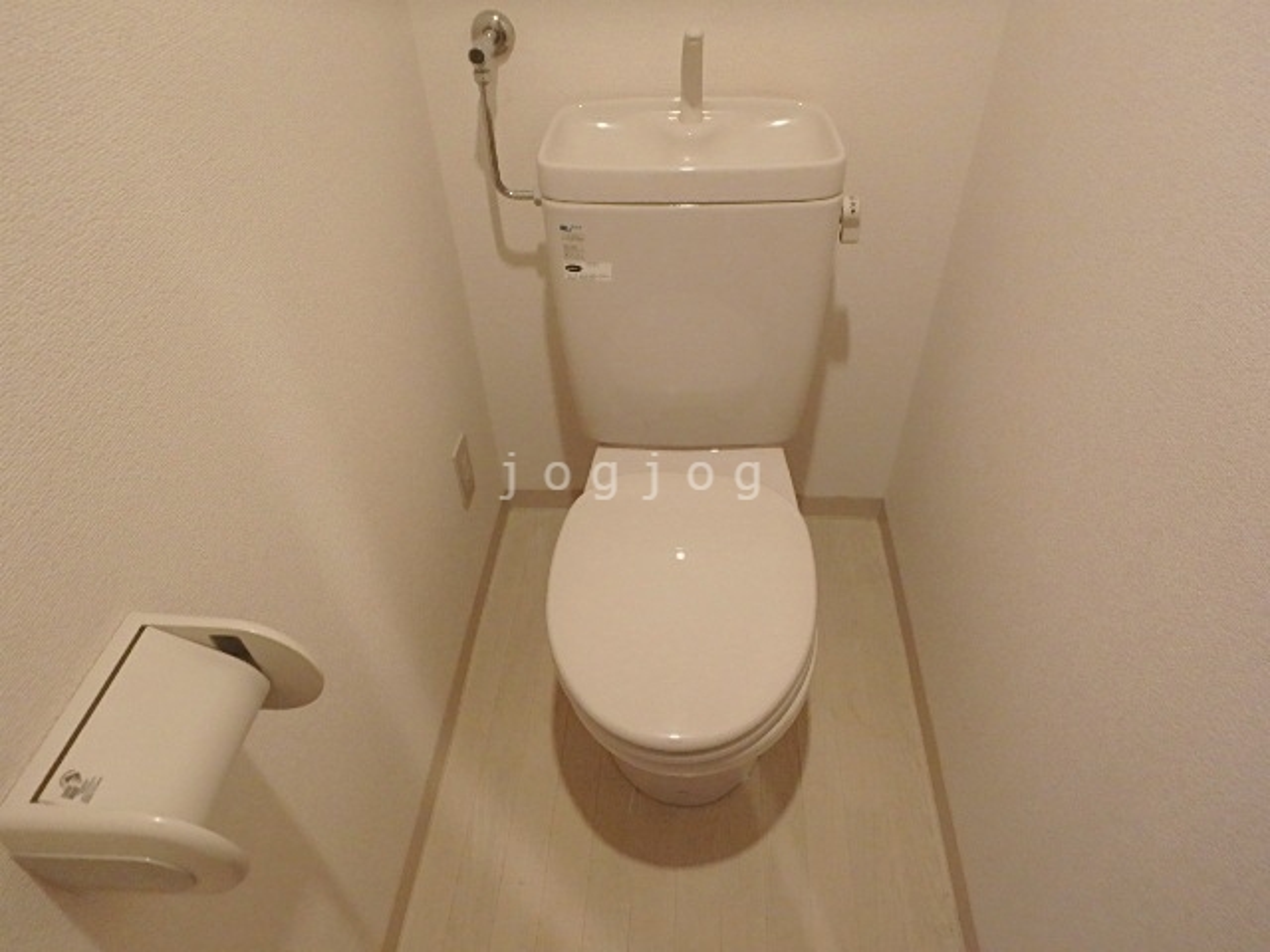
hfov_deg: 79.0
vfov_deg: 63.4
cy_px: 476
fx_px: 770
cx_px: 635
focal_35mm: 21
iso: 500
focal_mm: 3.7
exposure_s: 1/30
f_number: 3.5
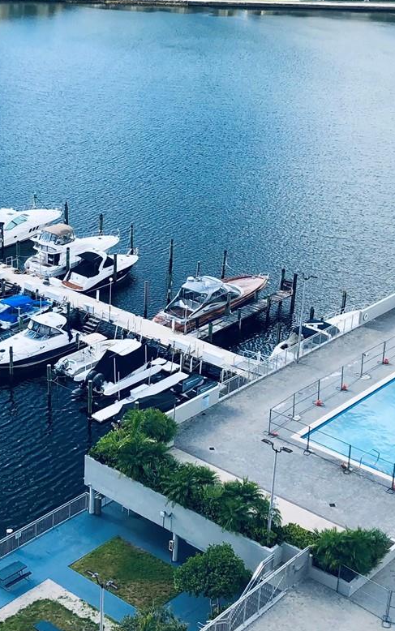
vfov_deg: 33.4
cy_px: 280
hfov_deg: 21.3
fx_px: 1050
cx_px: 144
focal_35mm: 61
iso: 20
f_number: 1.8
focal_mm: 4
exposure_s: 1/1156
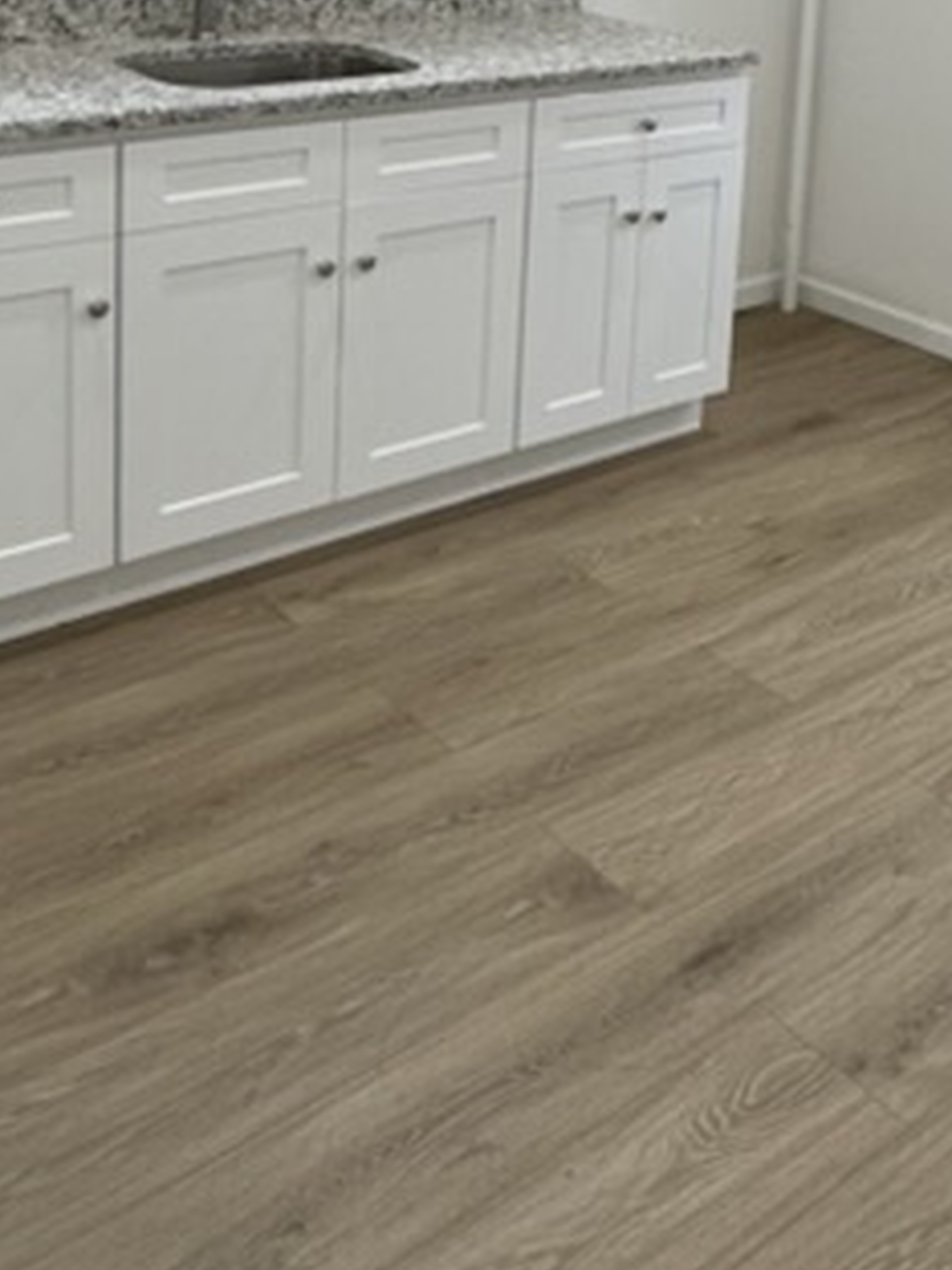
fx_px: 1687
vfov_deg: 37.7
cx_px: 700
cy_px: 61
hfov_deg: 31.0
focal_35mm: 46
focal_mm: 2.22
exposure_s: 1/120
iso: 200
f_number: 2.2
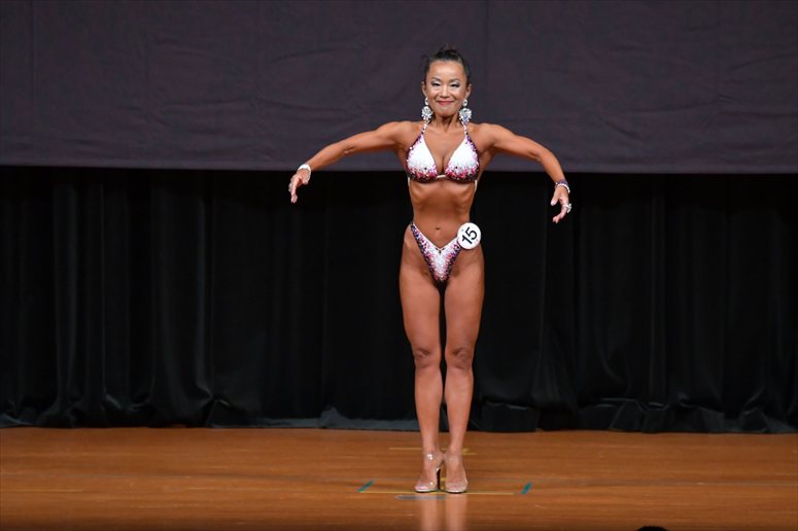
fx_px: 6314
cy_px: 266
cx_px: 399
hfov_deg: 7.2
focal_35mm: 285
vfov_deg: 4.8
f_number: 5.6
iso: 4000
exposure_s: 1/400
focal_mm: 190
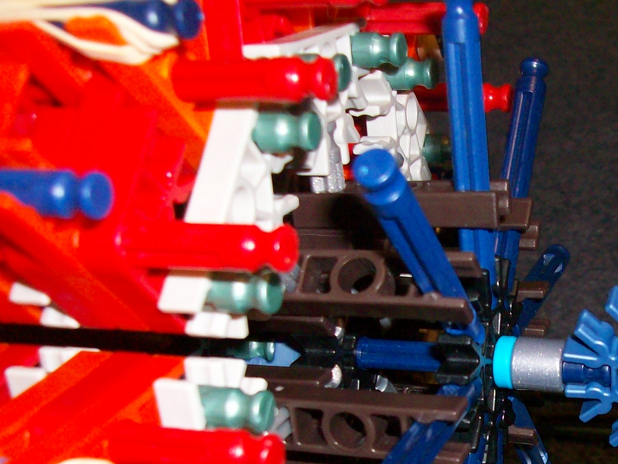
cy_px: 395
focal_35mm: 64
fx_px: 1143
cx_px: 545
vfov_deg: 22.5
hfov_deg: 29.2
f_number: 2.8
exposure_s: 1/60
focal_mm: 5.7
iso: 160
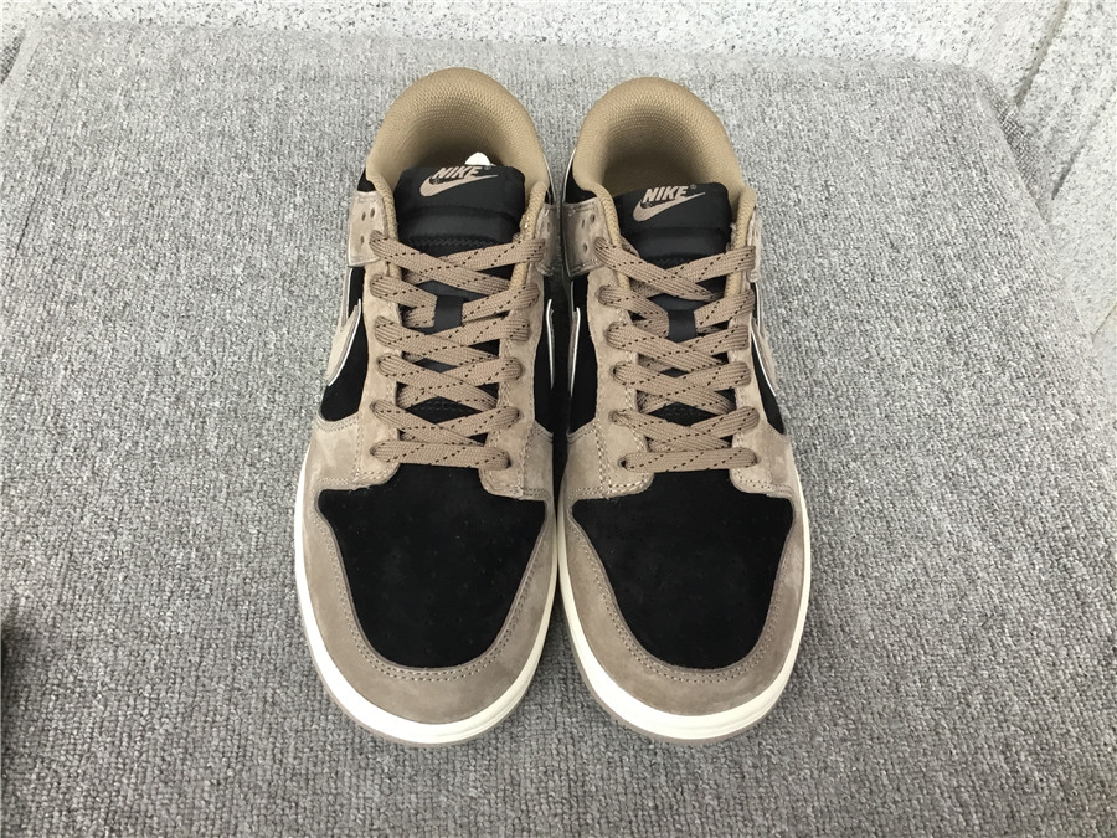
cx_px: 558
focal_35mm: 31
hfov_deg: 58.4
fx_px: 1000
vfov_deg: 45.4
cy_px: 419
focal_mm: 3.3
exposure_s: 1/33
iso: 80
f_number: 2.4
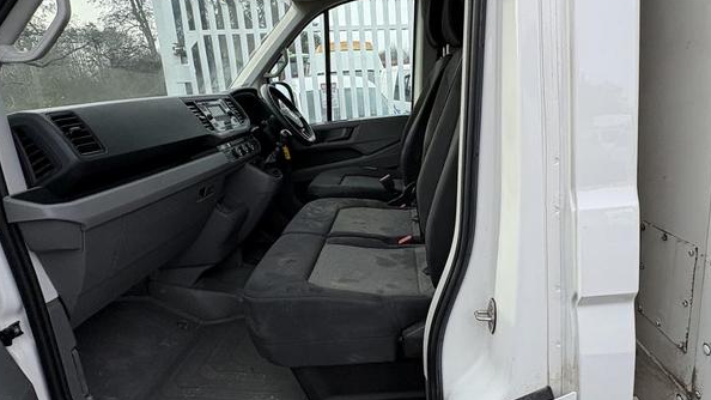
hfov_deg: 78.5
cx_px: 388
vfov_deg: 49.5
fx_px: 434
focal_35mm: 23
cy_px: 193
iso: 40
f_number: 2.2
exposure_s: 1/456
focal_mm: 2.22
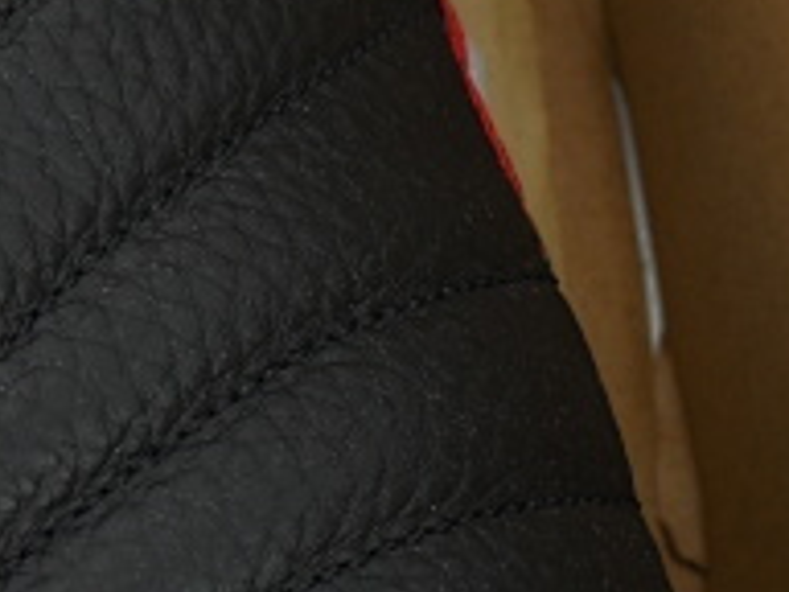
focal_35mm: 173
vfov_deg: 8.6
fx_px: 3943
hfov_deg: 10.1
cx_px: -1031
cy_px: 70
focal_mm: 32
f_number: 9
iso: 400
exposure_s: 1/80
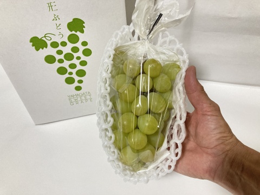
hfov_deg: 63.4
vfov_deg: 49.7
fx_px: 210
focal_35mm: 28
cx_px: 130
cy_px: 98
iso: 250
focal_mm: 3.99
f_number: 1.8
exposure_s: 1/33
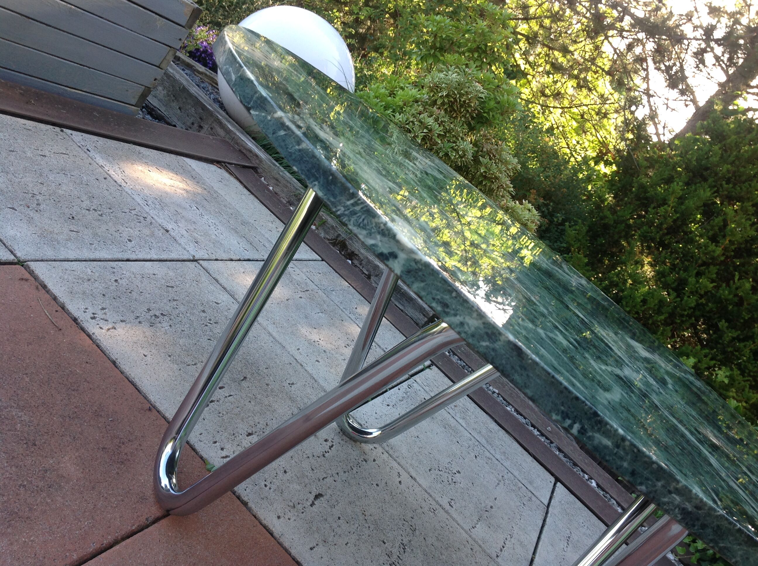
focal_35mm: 35
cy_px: 283
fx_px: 765
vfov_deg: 40.6
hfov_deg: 52.7
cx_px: 379
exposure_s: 1/131
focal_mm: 4.28
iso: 50
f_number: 2.4
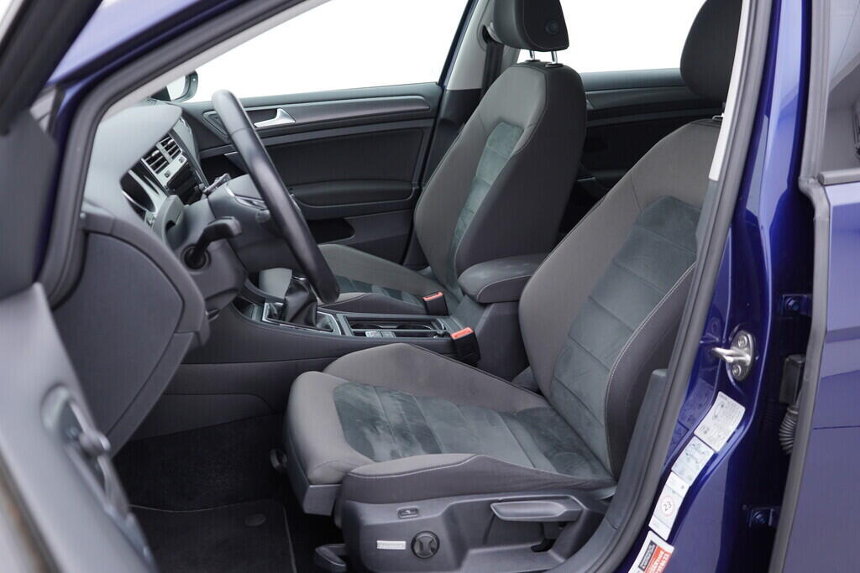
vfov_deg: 36.9
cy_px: 286
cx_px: 430
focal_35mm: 36
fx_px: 860
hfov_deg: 53.1
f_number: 2.8
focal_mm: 24
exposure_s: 1/40
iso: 160
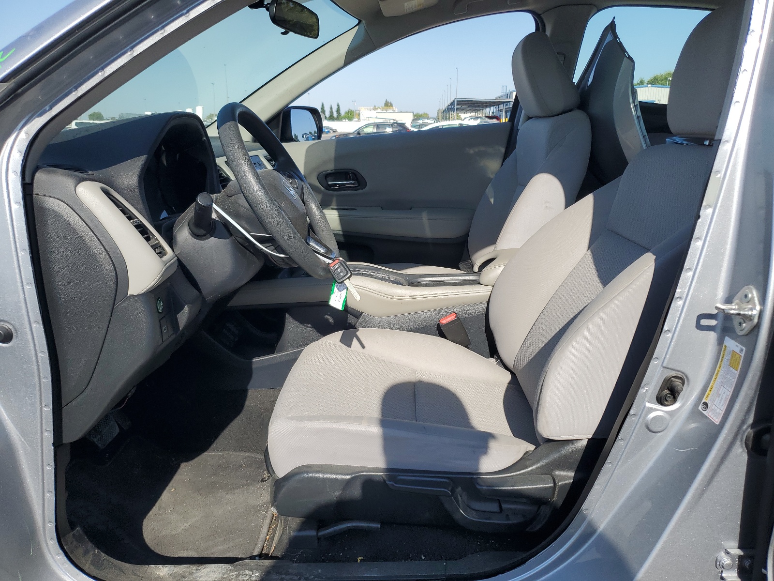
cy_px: 290
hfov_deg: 67.3
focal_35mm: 26
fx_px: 581
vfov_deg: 53.1
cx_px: 387
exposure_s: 1/2500
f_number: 1.5
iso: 50
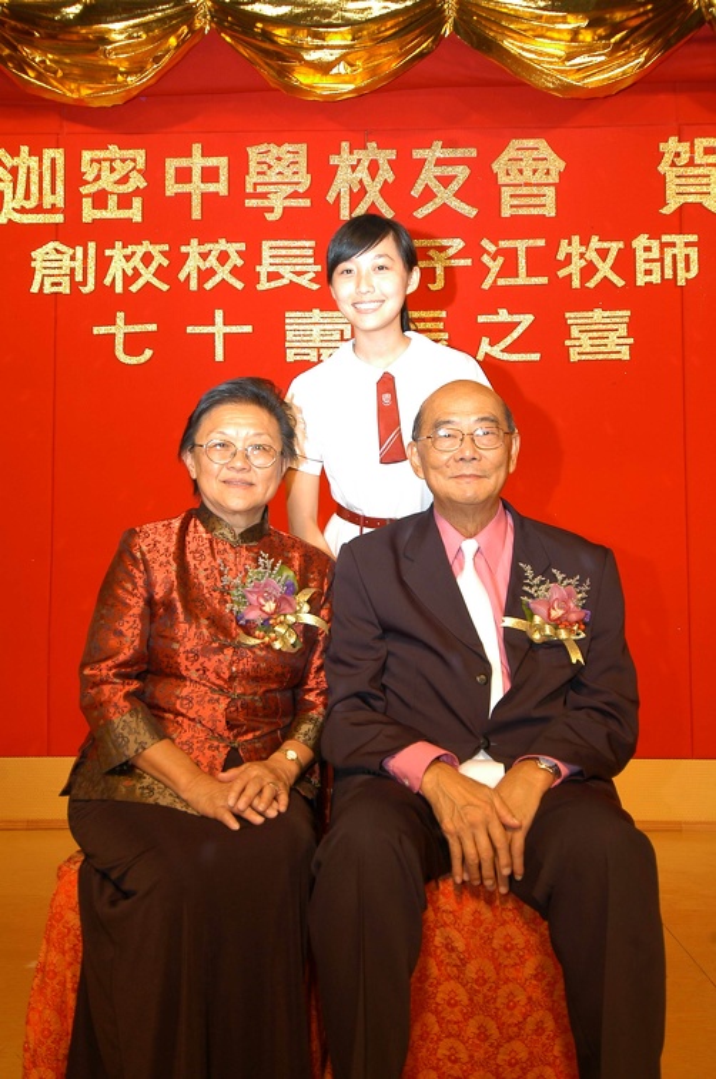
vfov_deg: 53.2
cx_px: 358
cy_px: 540
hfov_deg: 36.8
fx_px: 1077
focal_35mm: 36
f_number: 4
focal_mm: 24
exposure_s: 1/60
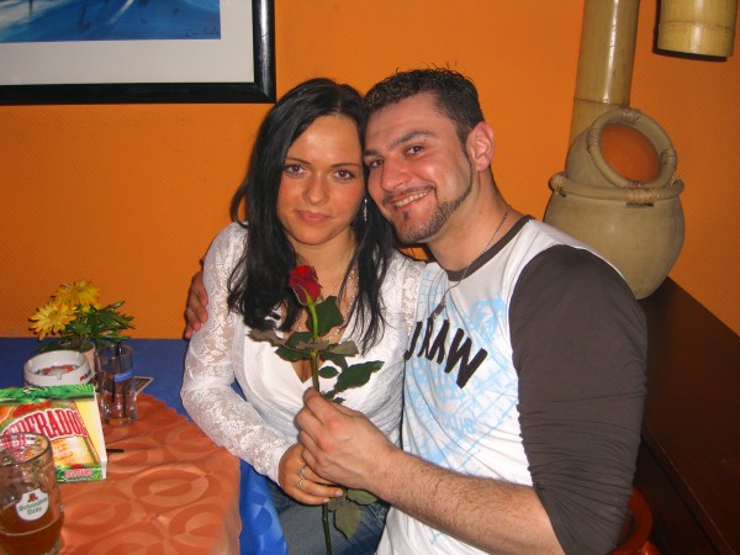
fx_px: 812
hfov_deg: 49.0
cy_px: 278
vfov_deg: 37.7
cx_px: 370
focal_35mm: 38
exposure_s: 1/60
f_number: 2.8
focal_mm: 7.9
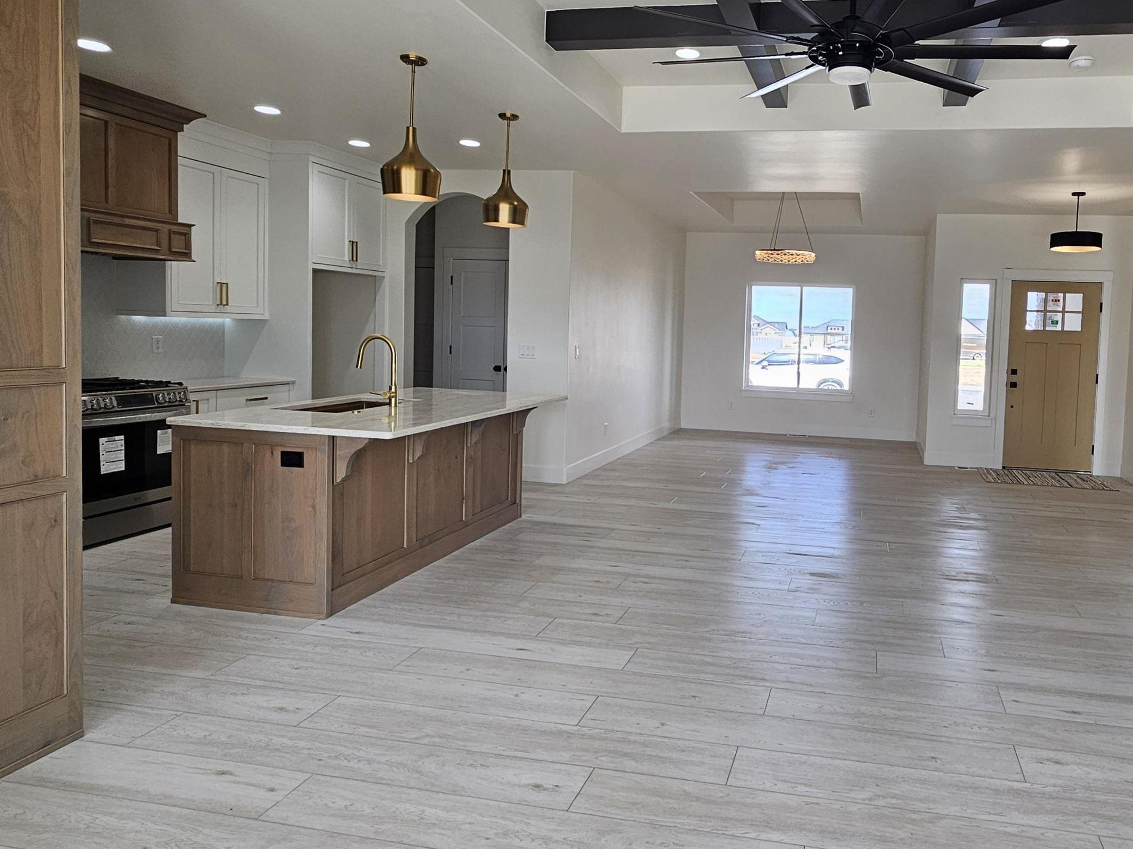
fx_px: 687
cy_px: 360
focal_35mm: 21
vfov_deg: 63.1
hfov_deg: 76.9
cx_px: 741
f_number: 2.2
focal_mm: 2.2
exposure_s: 1/120
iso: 50
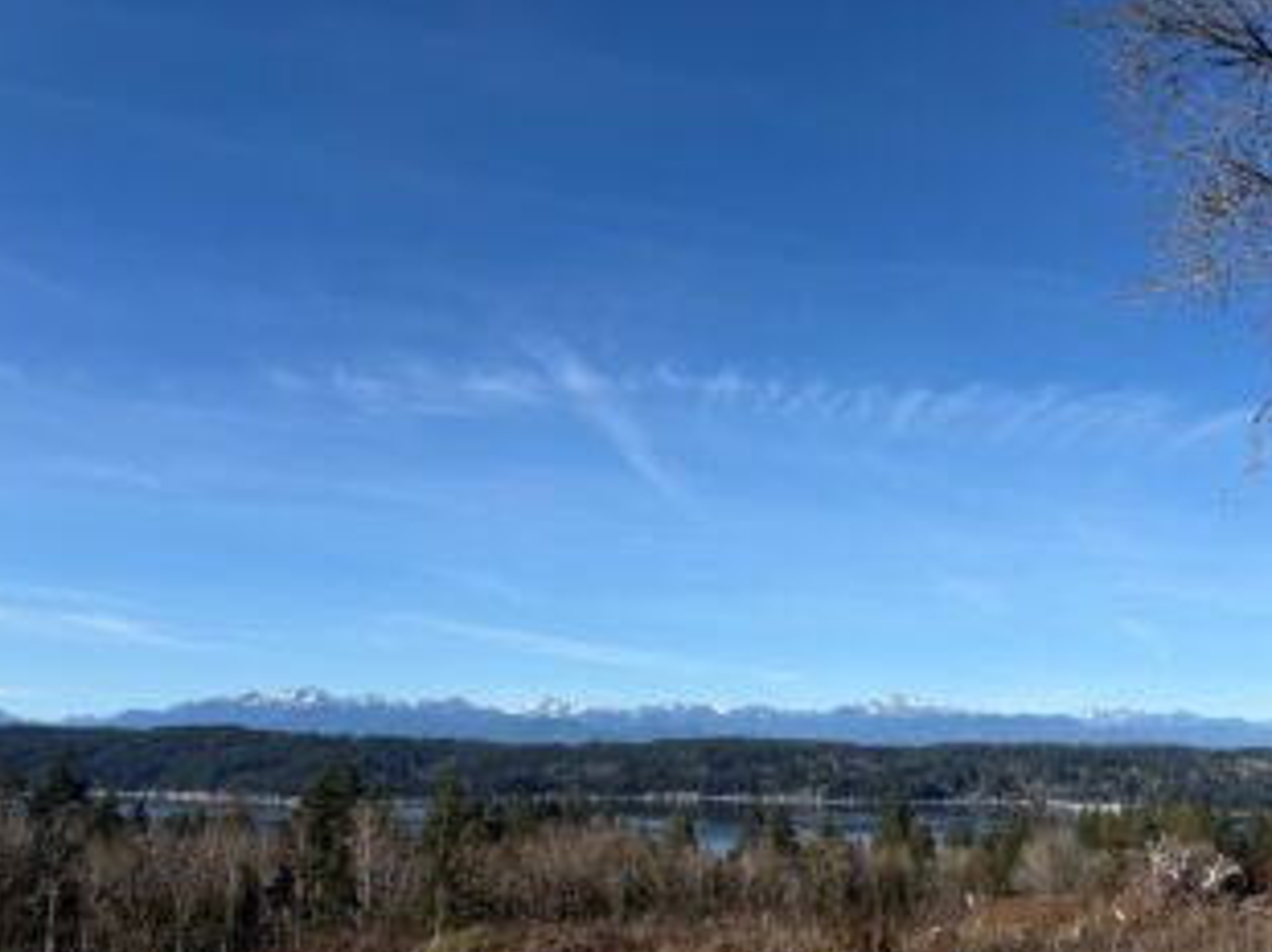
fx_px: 1138
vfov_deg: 45.4
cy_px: 447
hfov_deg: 57.8
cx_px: 784
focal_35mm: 31
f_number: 1.78
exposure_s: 1/5319
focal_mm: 6.76
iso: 80
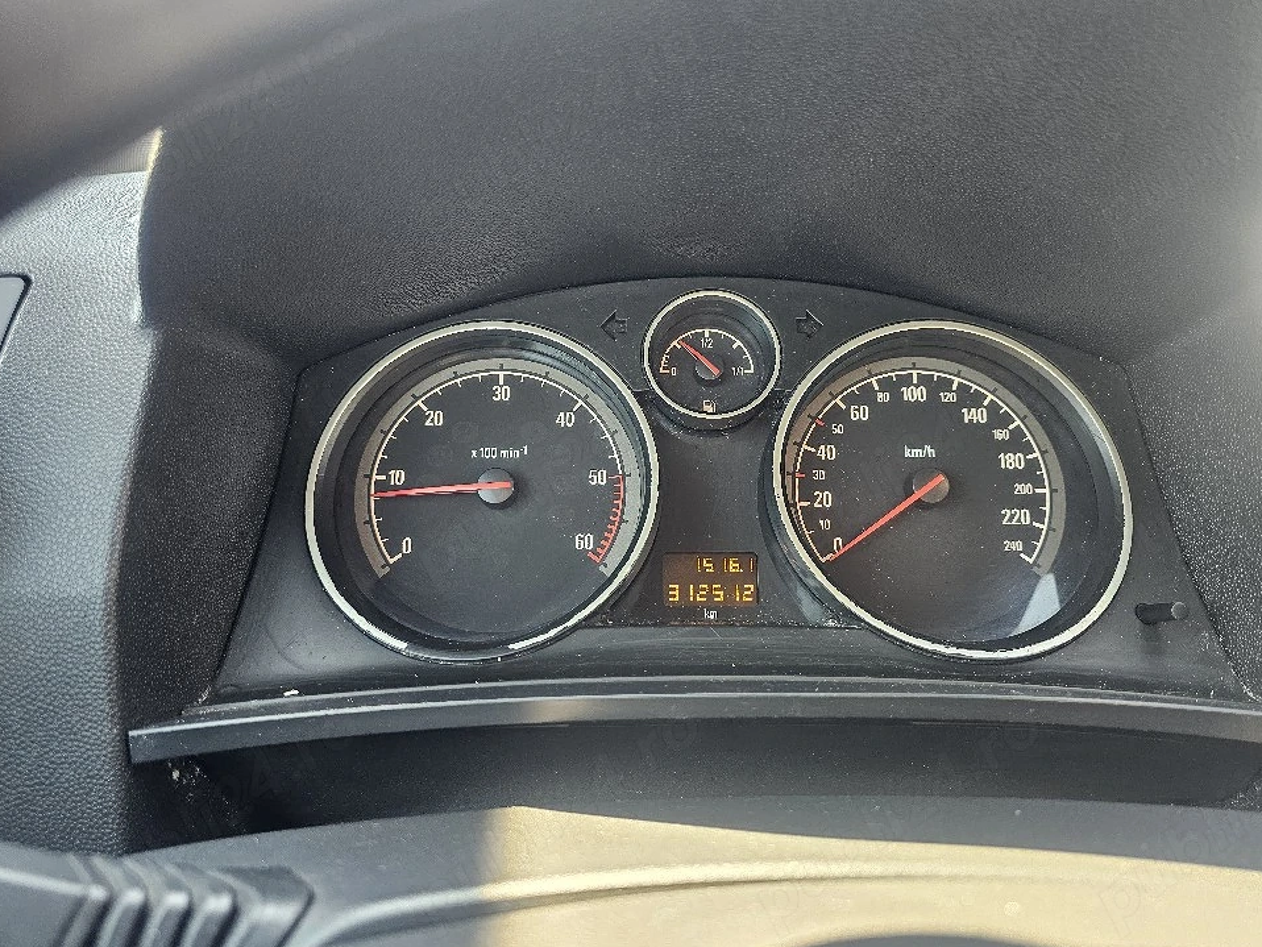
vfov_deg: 56.8
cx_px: 644
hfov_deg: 71.6
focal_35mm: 24
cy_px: 483
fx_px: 875
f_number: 1.7
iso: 200
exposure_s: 1/101
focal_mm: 6.3
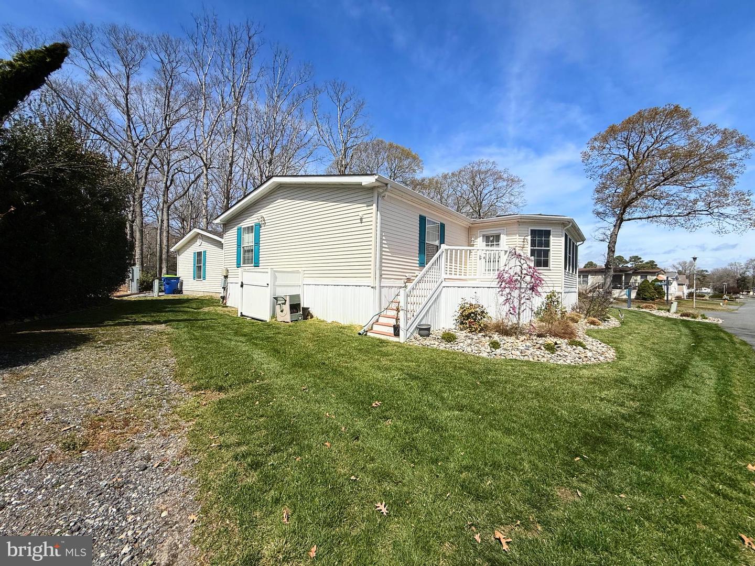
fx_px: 305
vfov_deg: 85.7
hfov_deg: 102.1
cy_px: 283
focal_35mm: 14
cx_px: 378
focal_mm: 2.22
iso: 50
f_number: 2.2
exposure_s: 1/5155
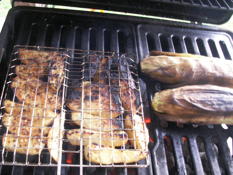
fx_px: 236
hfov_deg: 52.6
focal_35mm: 35
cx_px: 116
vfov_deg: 40.7
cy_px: 88
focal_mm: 5.86
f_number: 2.8
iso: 160
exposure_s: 1/6
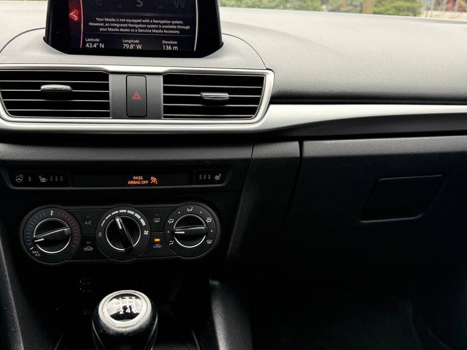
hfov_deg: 53.8
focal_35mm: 34
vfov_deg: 41.8
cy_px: 182
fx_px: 459
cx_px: 205
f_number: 1.78
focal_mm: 6.76
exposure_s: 1/172
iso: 200
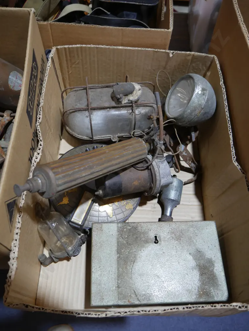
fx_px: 268
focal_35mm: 28
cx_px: 124
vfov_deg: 63.4
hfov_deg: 49.8
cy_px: 166
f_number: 3.5
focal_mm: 14
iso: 200
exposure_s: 1/60
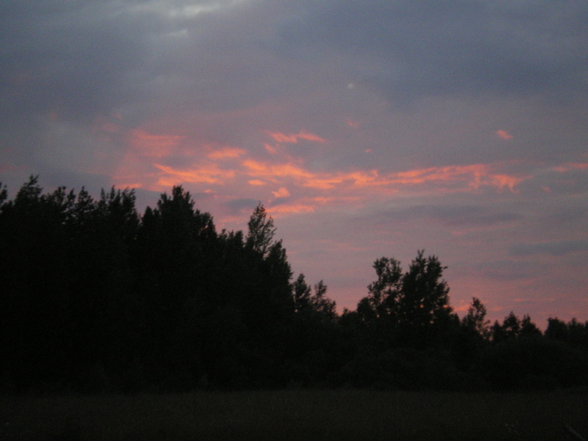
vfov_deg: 15.9
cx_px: 294
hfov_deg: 21.1
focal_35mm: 93
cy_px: 220
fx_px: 1580
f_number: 5.3
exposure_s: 1/50
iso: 400
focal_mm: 15.3
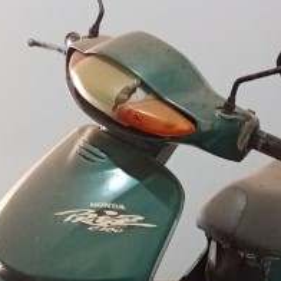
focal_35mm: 75
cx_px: 235
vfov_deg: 21.7
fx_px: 689
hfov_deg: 22.7
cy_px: 317
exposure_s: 1/24
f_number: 1.8
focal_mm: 4.15
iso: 579
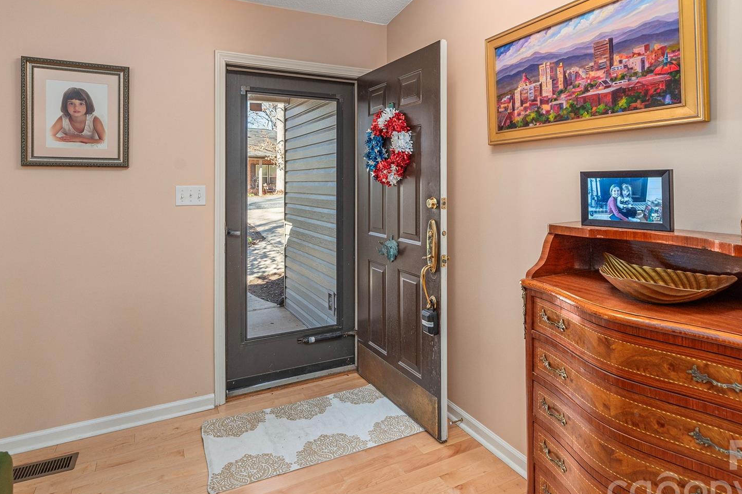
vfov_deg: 61.1
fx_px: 412
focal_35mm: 20
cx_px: 370
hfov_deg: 84.0
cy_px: 184
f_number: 7.1
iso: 320
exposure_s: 1/100
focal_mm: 14
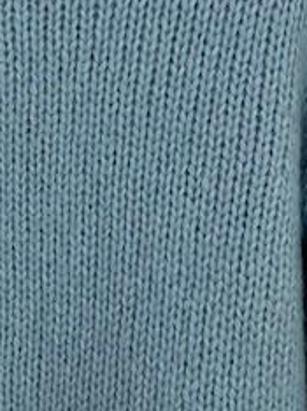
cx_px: 11
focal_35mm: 109
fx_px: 1291
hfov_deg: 13.4
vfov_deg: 18.0
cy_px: 148
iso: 32
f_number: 1.8
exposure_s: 1/100
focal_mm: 4.25
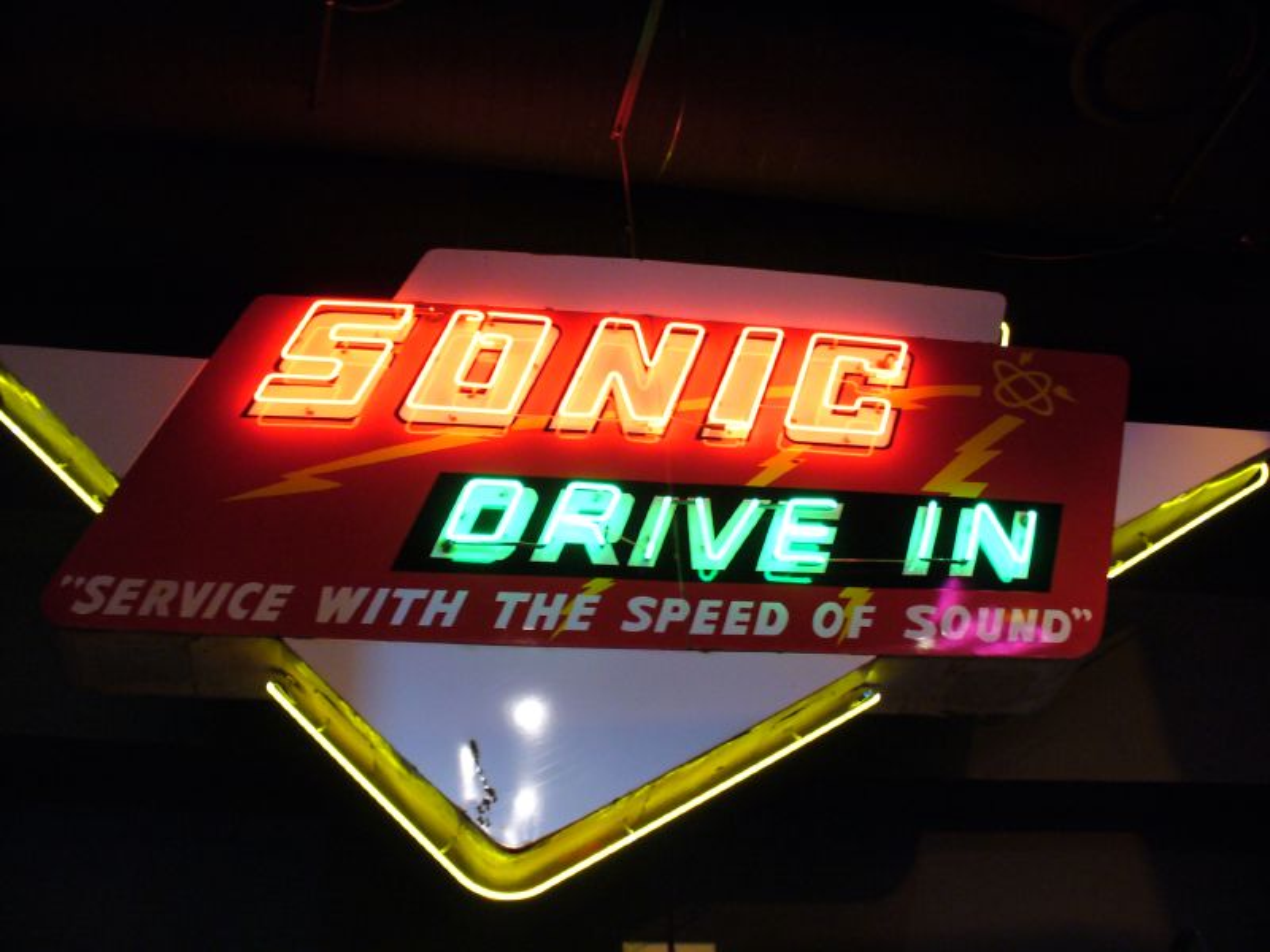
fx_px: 1357
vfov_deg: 38.7
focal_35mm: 37
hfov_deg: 50.1
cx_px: 635
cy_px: 476
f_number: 2.8
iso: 200
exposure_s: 1/13
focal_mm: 6.1
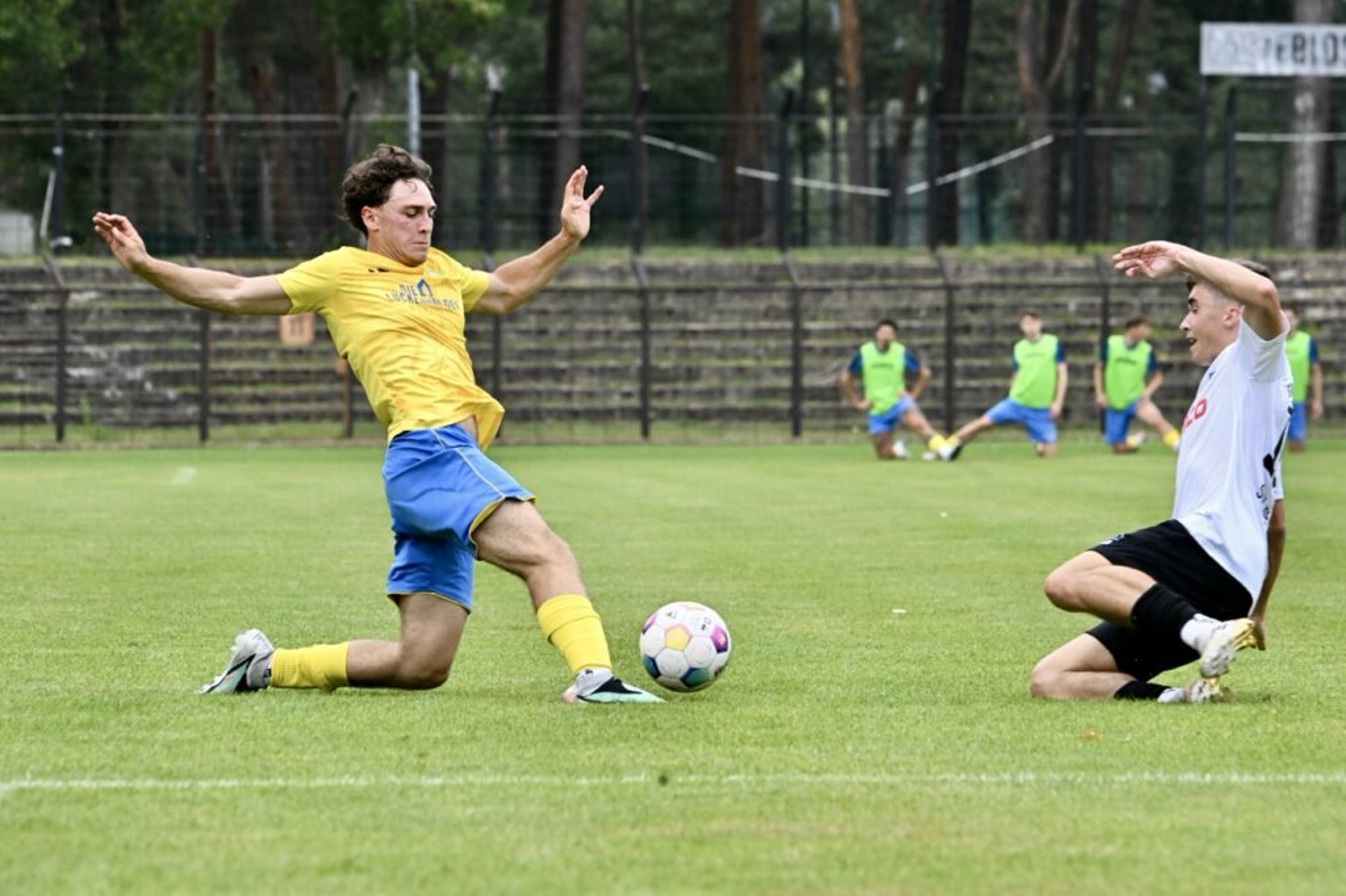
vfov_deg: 5.1
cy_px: 448
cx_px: 673
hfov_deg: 7.6
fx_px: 10091
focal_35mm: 270
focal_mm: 270
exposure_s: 1/1600
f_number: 9
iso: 2500
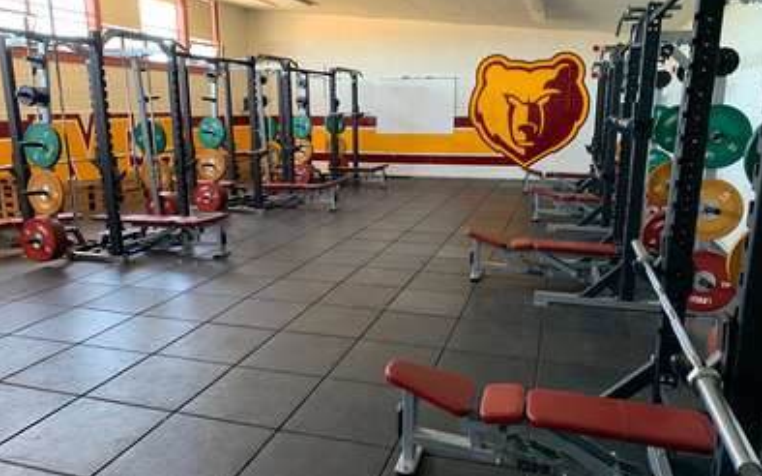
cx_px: 383
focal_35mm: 28
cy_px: 253
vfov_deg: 44.5
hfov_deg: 66.5
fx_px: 581
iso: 320
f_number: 1.8
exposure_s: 1/60
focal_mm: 4.25
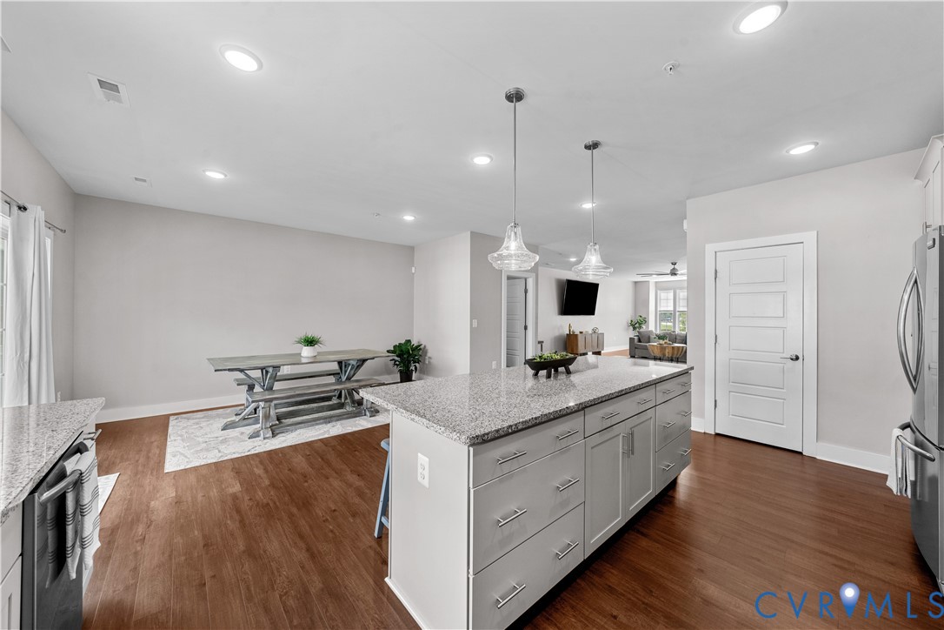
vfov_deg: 85.4
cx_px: 472
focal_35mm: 13
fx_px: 341
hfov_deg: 108.3
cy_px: 315
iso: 1250
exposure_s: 1/13
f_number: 9
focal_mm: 13
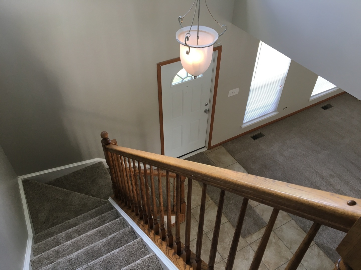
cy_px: 135
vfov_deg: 48.2
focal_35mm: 29
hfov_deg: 61.7
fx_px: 302
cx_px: 180
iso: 25
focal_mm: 4.15
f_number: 2.2
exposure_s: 1/30
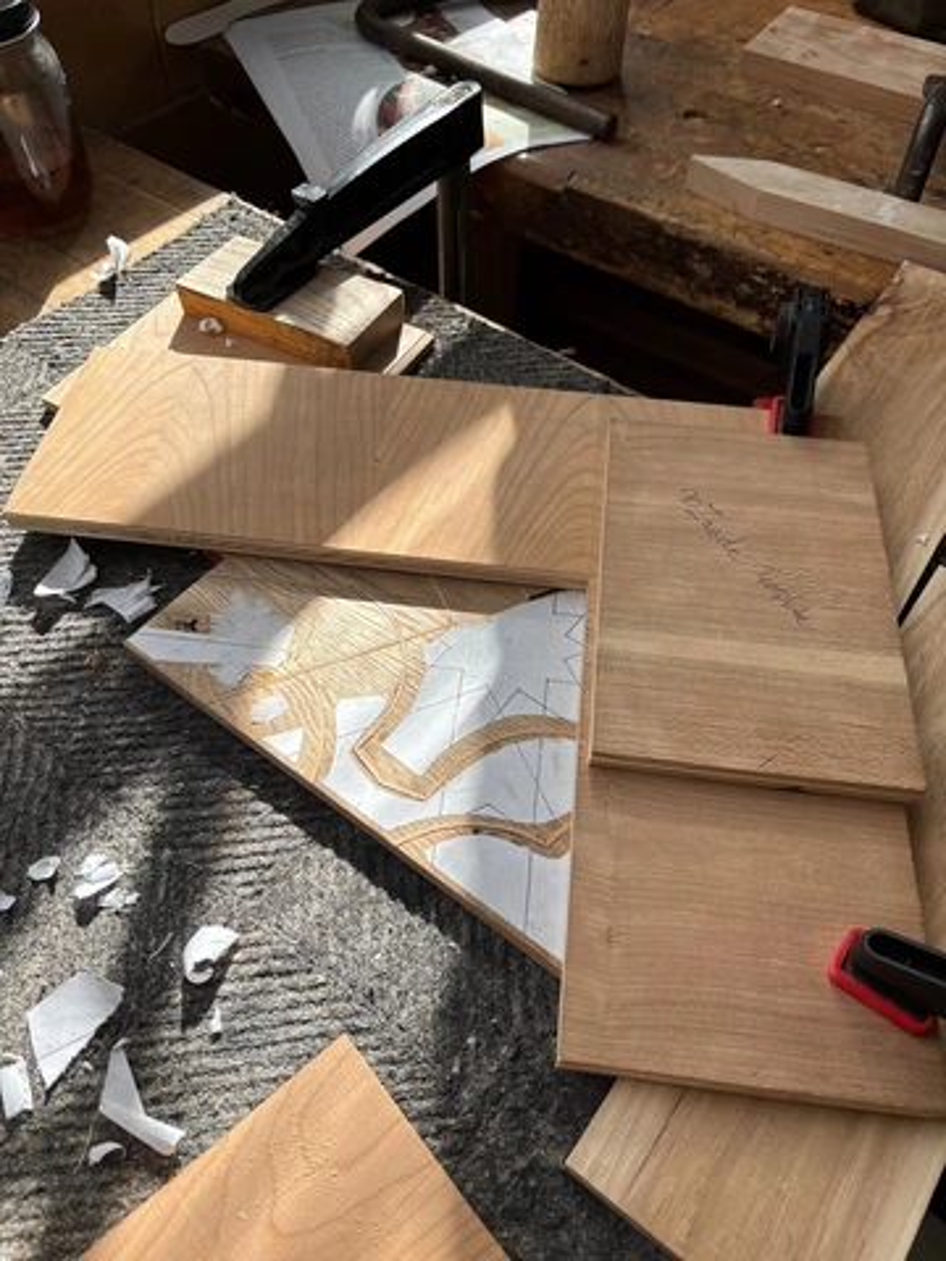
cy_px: 630
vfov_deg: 67.3
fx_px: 947
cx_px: 473
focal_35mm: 26
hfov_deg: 53.1
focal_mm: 5.96
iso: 50
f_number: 1.6
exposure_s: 1/951
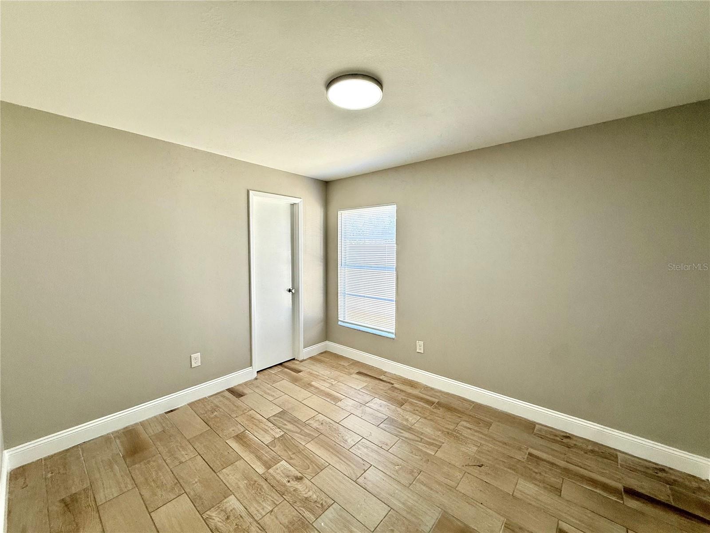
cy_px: 266
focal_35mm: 14
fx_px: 287
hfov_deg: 102.1
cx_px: 355
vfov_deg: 85.7
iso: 64
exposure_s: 1/120
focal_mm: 2.22
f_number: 2.2
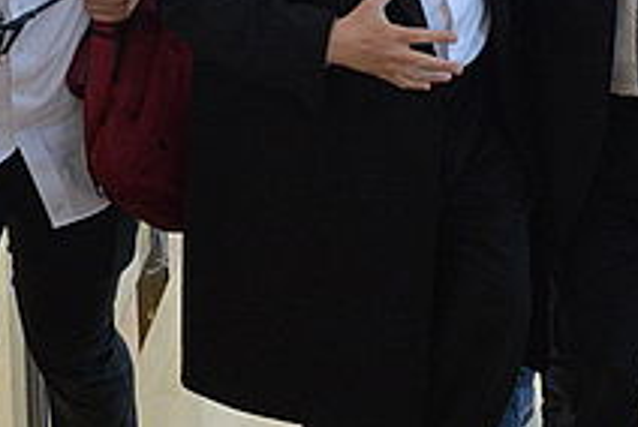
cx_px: 746
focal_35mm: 264
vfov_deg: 5.2
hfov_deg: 7.7
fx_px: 4685
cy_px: -57
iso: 2500
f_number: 6.3
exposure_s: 1/320
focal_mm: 70
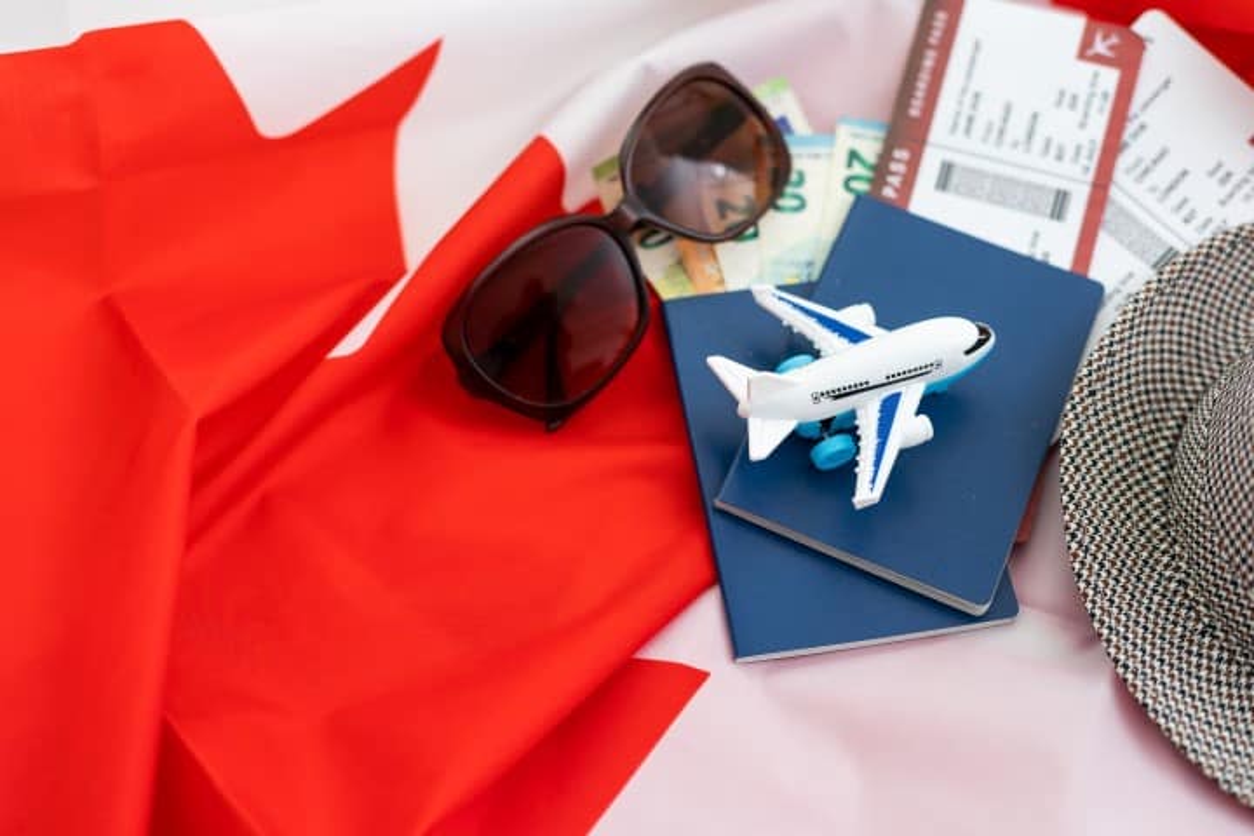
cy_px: 418
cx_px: 627
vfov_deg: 27.0
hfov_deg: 39.6
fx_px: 1742
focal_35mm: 50
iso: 125
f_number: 2.8
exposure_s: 1/100
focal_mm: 50
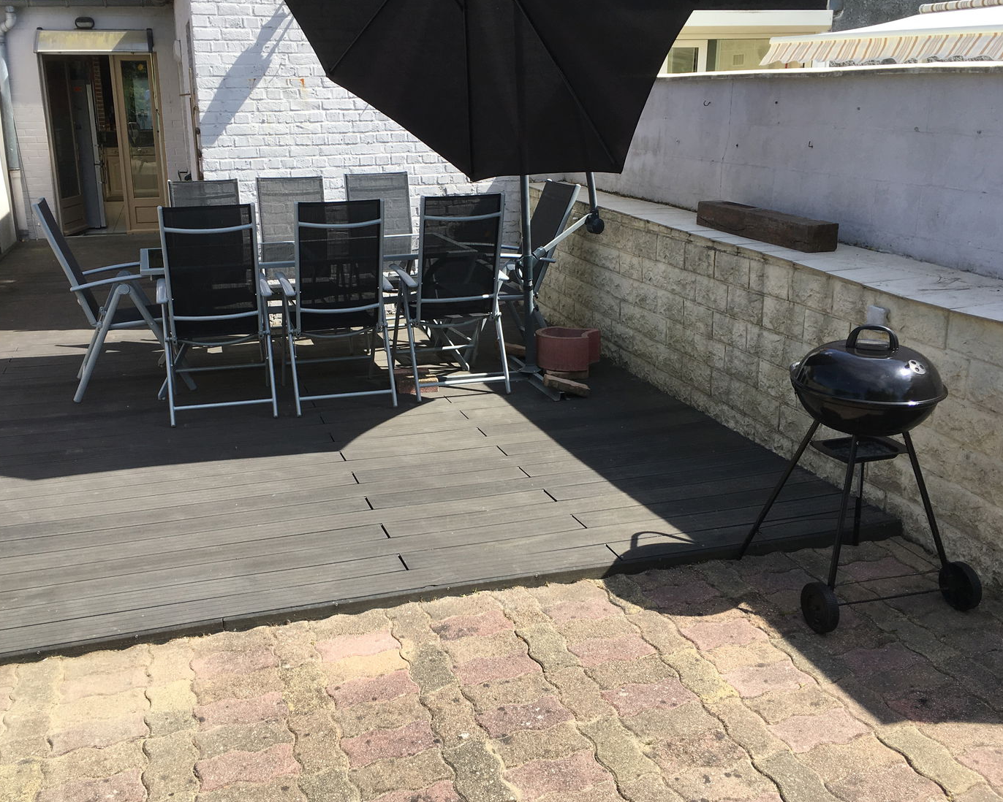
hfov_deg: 54.0
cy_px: 371
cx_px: 434
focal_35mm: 33
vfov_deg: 44.5
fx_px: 980
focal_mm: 4.15
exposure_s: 1/855
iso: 25
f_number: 2.2
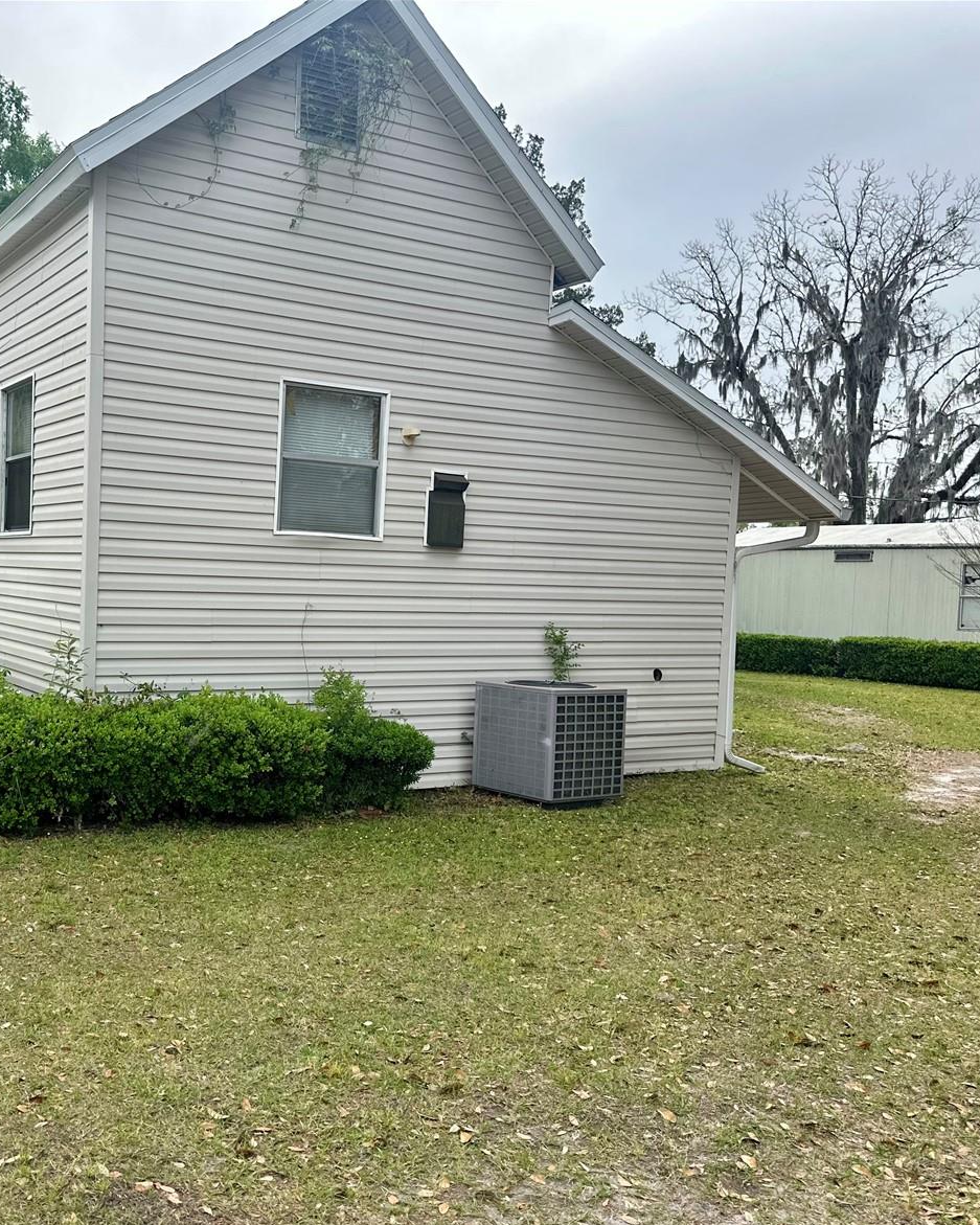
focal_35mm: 32
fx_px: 1160
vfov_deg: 55.7
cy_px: 627
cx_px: 276
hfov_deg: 44.6
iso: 80
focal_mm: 6.86
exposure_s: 1/2070
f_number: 1.78
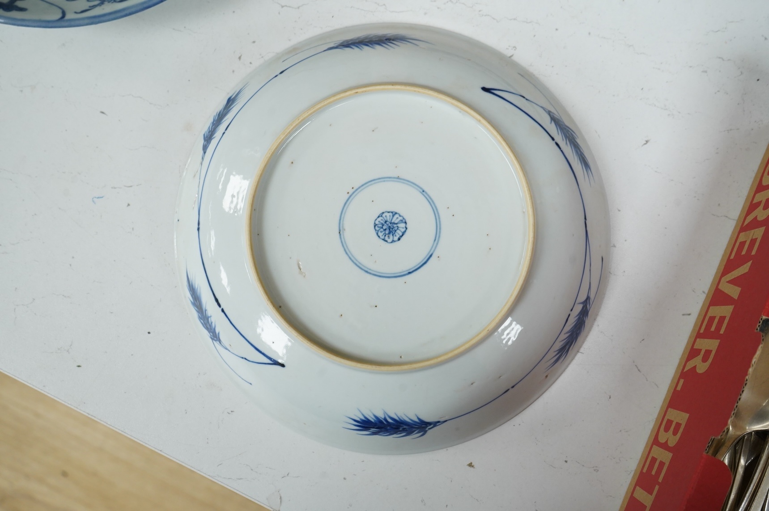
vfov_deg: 31.8
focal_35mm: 42
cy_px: 256
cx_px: 384
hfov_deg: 46.4
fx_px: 896
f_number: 8
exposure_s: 1/80
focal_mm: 42
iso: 2500
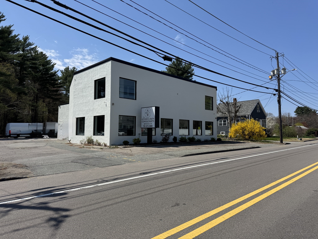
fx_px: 220
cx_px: 159
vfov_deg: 56.8
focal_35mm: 24
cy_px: 120
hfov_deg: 71.6
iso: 80
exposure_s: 1/5814
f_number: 1.78
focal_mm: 6.76
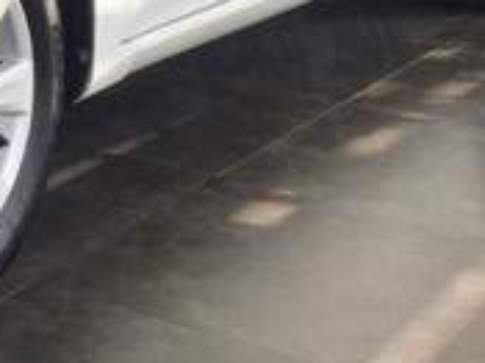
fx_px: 1484
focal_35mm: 106
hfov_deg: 16.7
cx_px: -263
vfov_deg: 12.8
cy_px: -274
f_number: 2.2
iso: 32
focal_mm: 4.15
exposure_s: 1/347
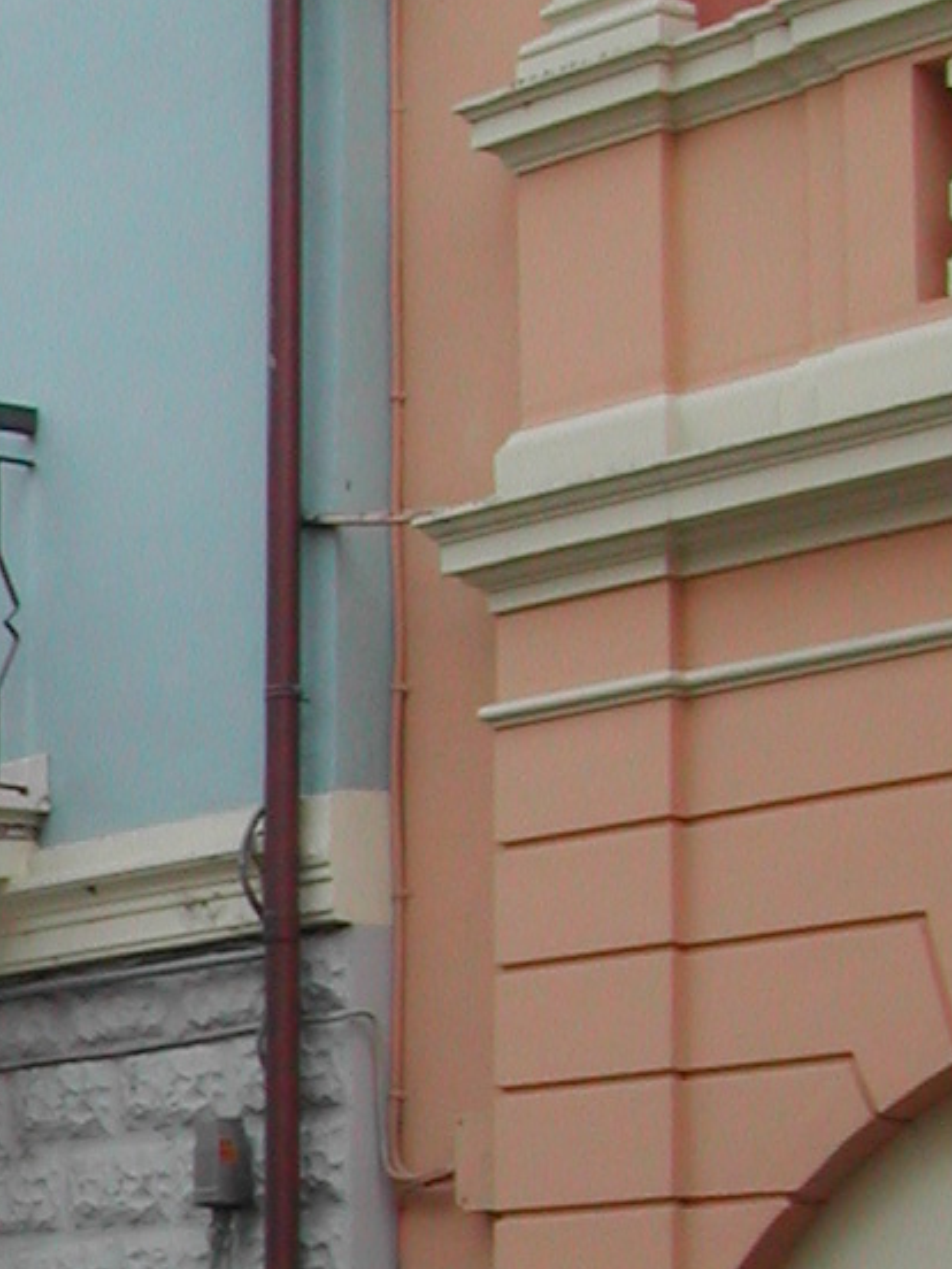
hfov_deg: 10.2
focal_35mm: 141
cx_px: -476
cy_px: 1177
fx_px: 5170
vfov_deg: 13.8
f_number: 2.8
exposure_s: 1/430
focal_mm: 8
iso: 100
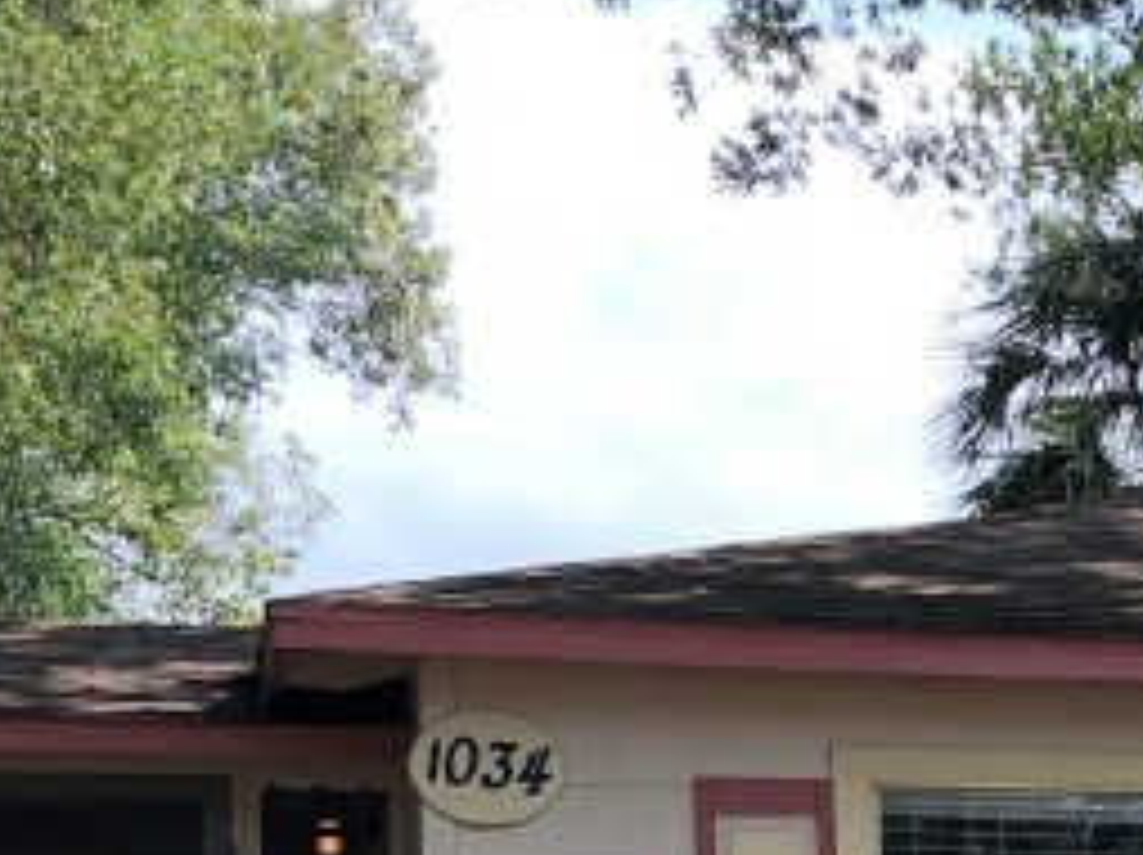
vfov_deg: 12.5
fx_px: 3728
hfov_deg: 17.1
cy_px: 1242
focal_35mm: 113
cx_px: 1138
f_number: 1.8
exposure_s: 1/281
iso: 20
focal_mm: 4
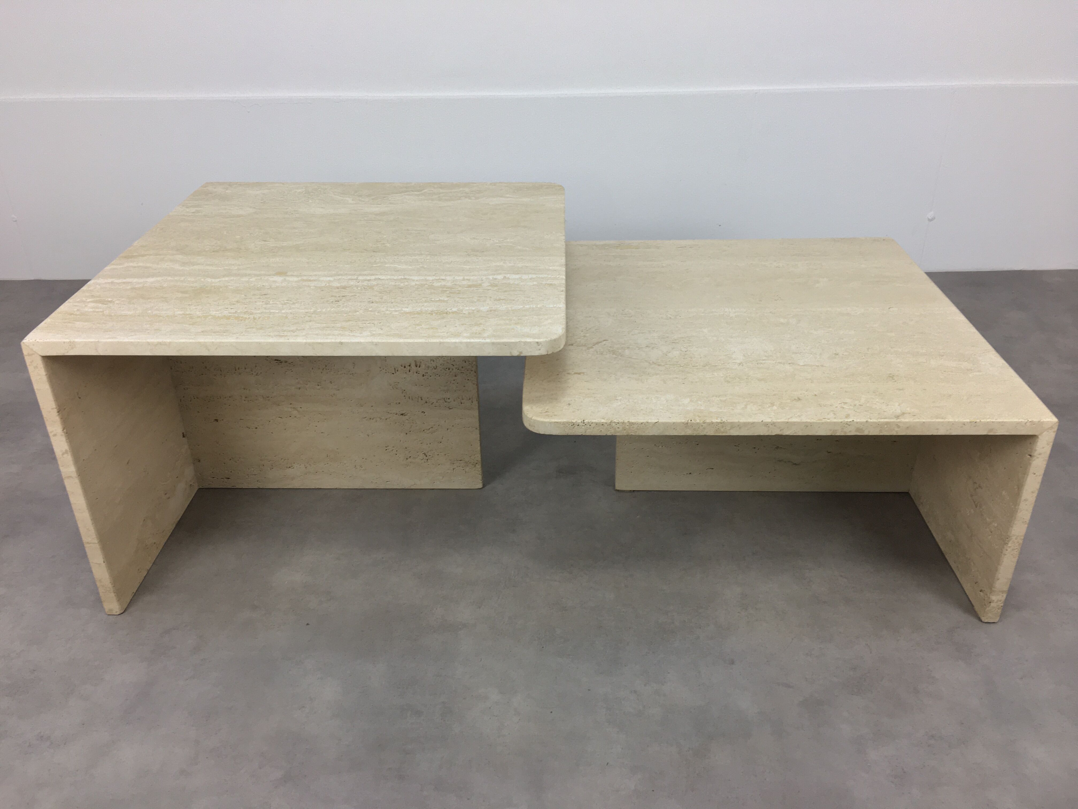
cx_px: 539
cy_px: 404
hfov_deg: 61.7
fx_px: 903
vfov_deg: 48.2
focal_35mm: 29
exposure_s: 1/33
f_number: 2.2
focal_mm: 4.15
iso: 40
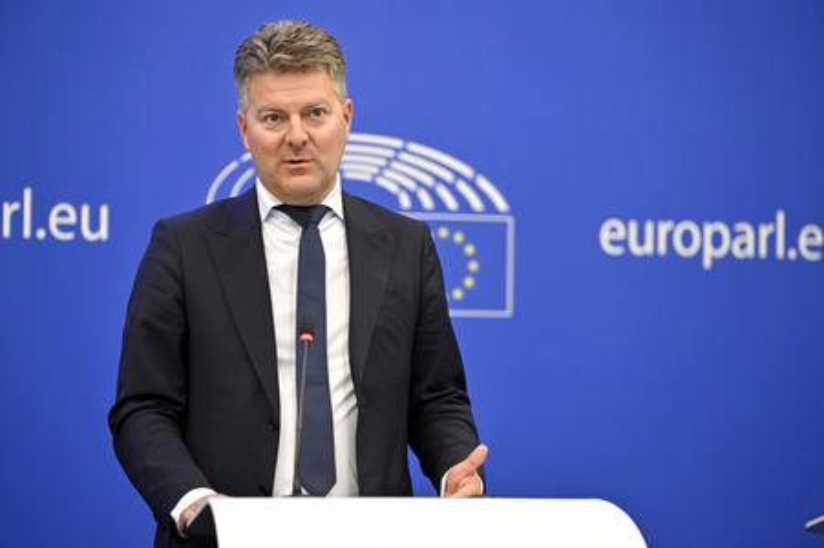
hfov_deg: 14.7
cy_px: 274
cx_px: 412
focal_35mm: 140
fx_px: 3202
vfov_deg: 9.8
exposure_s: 1/500
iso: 2500
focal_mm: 140
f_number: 2.8
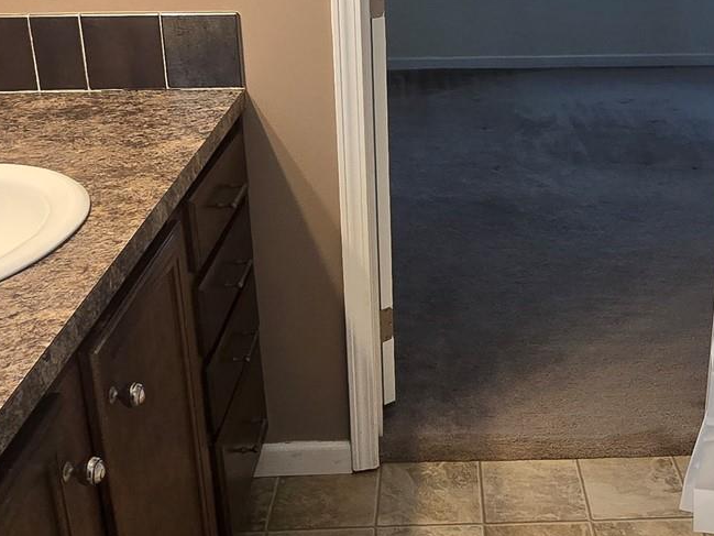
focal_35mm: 41
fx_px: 846
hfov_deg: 45.0
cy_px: 134
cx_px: 480
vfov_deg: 34.4
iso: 200
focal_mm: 2.2
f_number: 2.2
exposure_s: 1/60
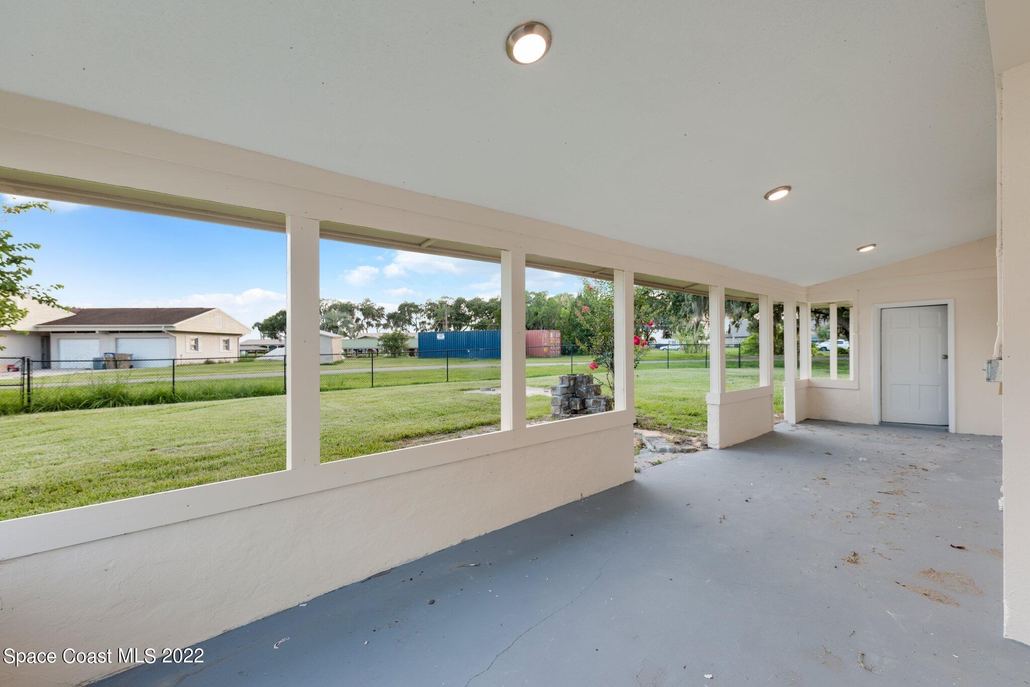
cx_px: 515
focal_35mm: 14
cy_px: 344
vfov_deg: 81.3
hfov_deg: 104.2
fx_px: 401
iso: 400
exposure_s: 1/640
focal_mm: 14
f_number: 4
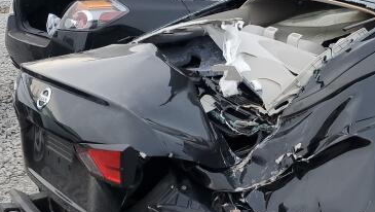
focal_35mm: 62
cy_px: 172
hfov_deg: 31.3
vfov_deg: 19.3
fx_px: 617
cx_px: 374
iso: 66
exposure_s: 1/120
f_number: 1.5
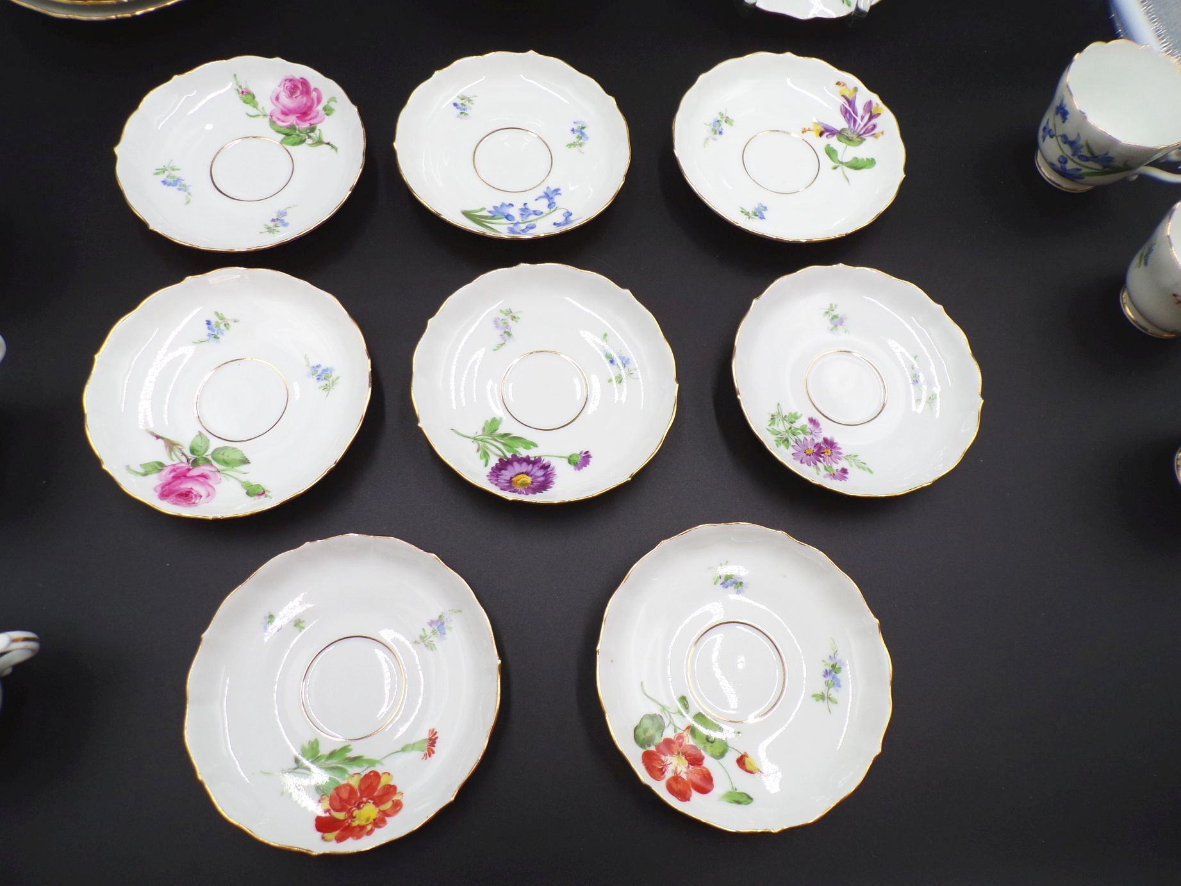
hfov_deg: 71.6
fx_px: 819
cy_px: 443
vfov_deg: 56.8
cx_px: 590
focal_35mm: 24
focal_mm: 4.3
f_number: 3
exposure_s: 1/70
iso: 100
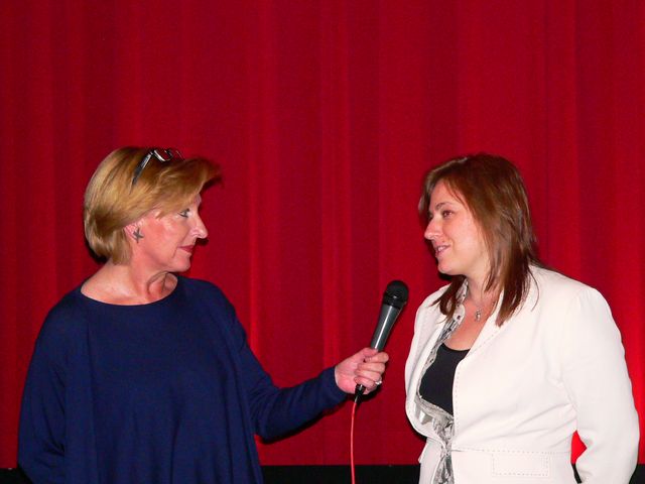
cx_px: 322
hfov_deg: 17.0
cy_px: 242
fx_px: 2161
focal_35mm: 116
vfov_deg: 12.8
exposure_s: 1/60
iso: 400
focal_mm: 19.2
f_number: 2.8
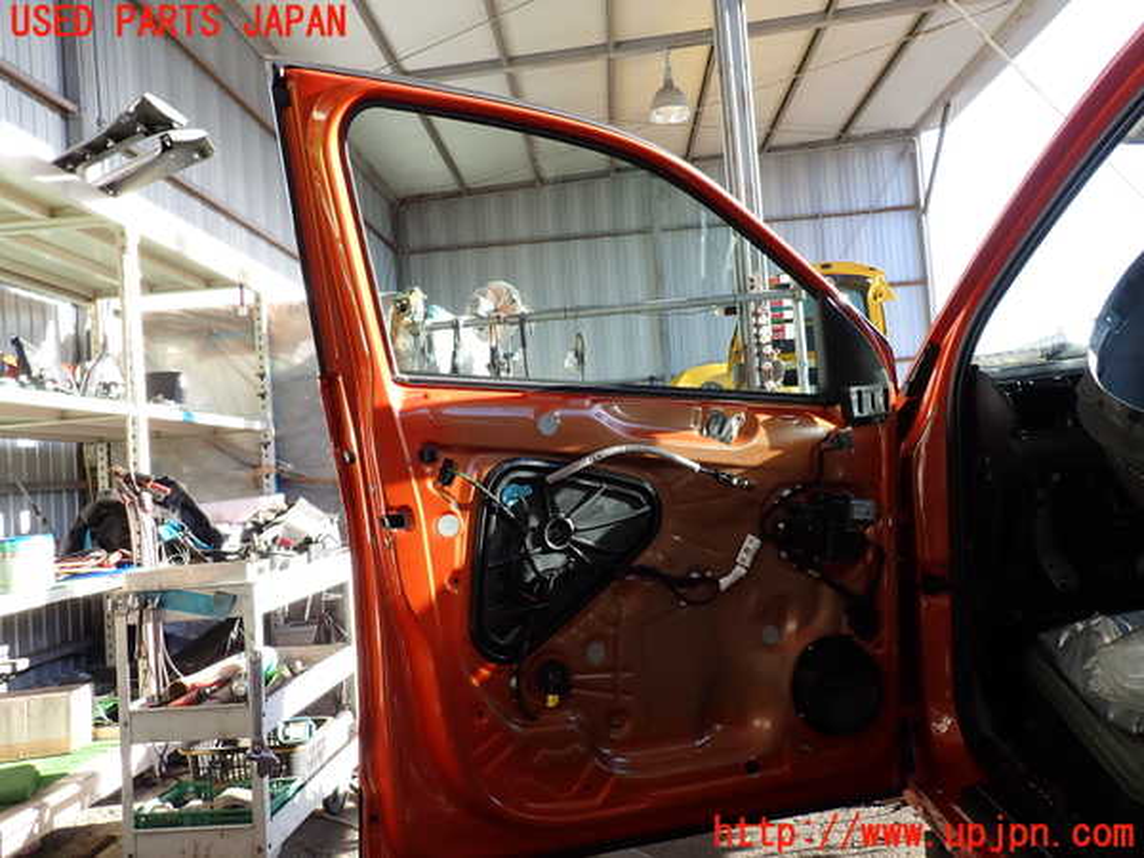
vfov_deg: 54.9
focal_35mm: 25
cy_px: 429
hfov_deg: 69.4
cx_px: 572
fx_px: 826
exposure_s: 1/160
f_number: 2.8
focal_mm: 4.5
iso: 100
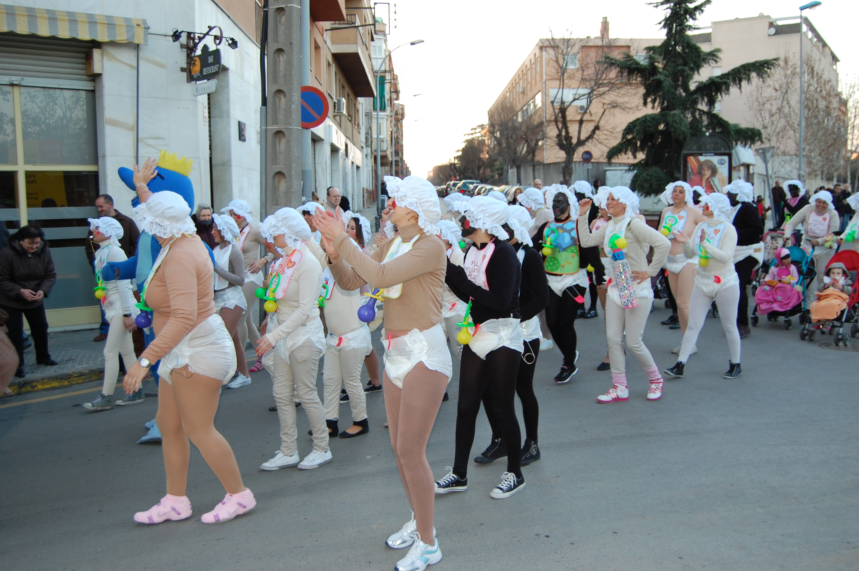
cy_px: 286
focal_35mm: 34
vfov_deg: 38.3
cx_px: 430
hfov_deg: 55.1
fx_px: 822
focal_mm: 23
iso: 400
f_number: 3.8
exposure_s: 1/250
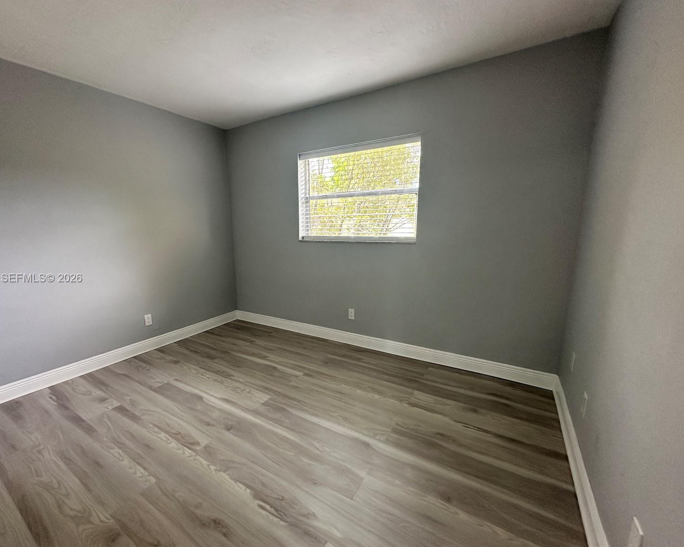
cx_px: 311
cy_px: 279
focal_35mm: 15
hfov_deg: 96.5
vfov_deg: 84.0
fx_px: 304
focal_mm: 2.22
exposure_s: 1/120
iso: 160
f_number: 2.2
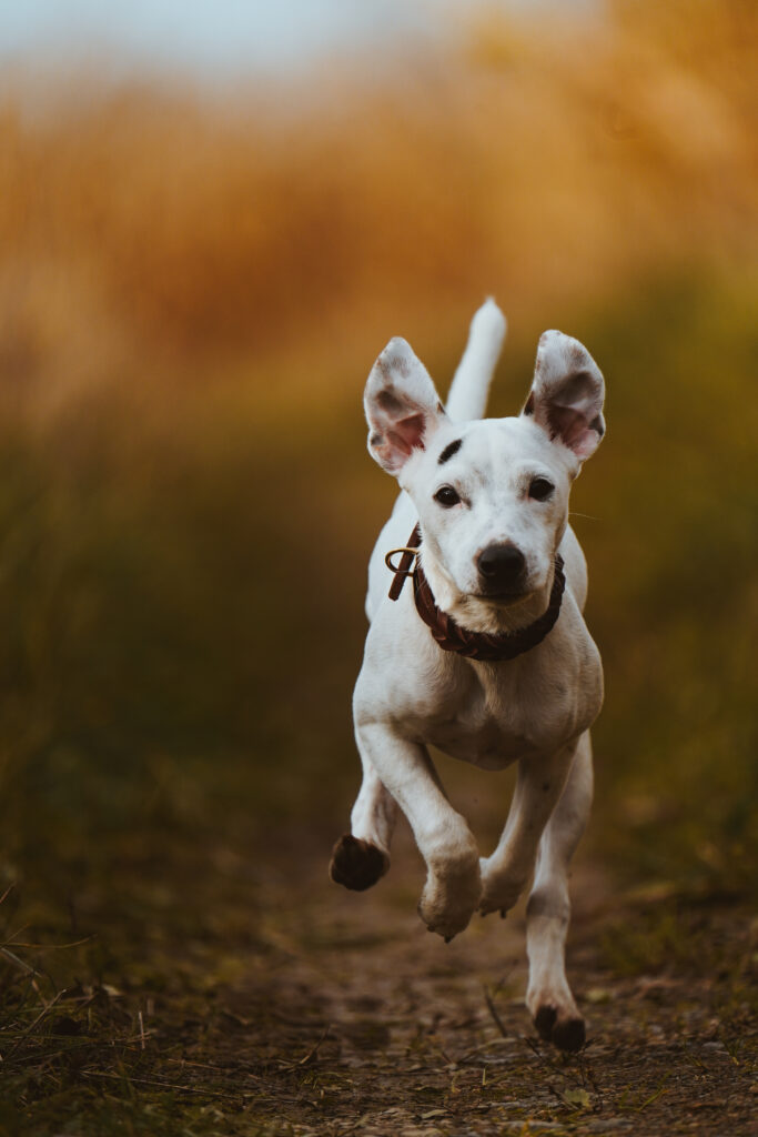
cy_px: 568
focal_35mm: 594
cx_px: 379
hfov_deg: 2.3
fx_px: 18753
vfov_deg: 3.5
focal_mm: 594
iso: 800
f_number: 6.3
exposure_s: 1/1250
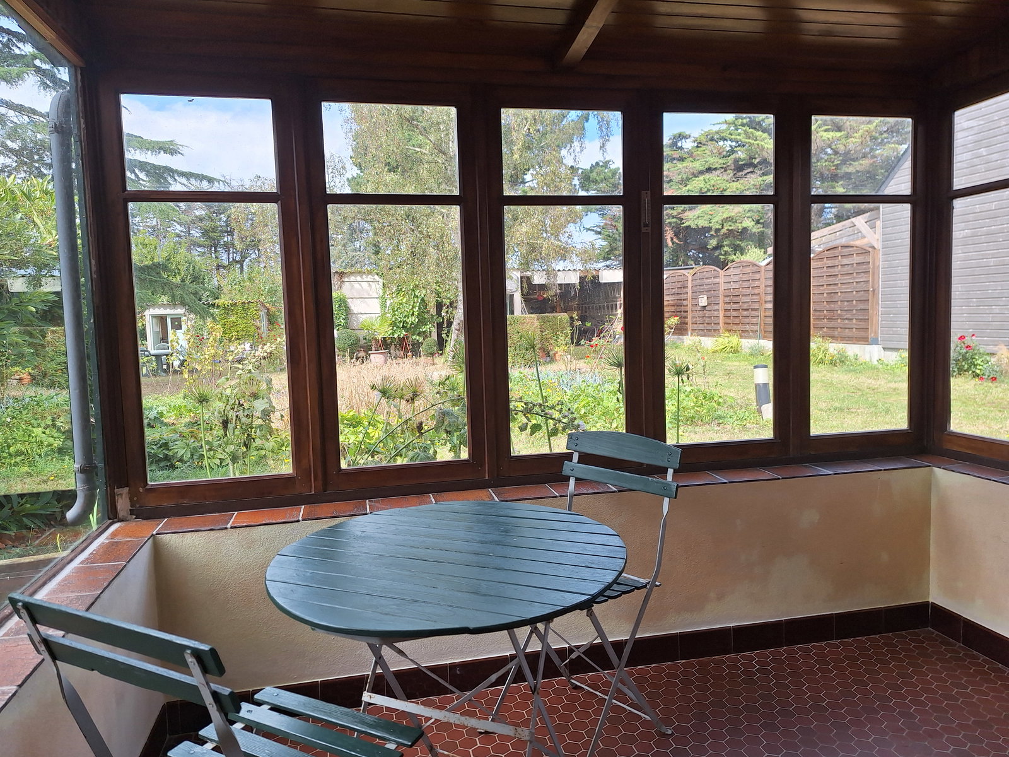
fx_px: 670
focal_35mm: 23
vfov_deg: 58.9
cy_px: 378
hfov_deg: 73.9
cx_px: 504
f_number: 1.8
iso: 40
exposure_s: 1/733
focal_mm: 5.54
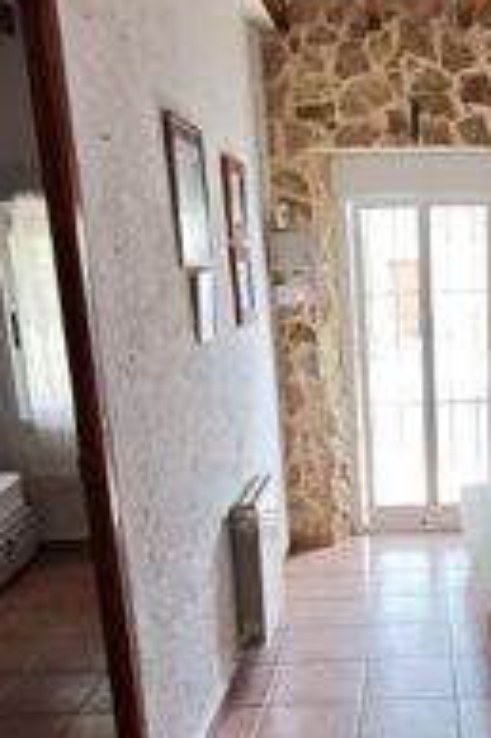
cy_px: 479
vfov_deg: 47.9
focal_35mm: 40
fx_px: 820
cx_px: 445
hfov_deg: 31.7
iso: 100
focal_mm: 2.16
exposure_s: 1/50
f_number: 2.2
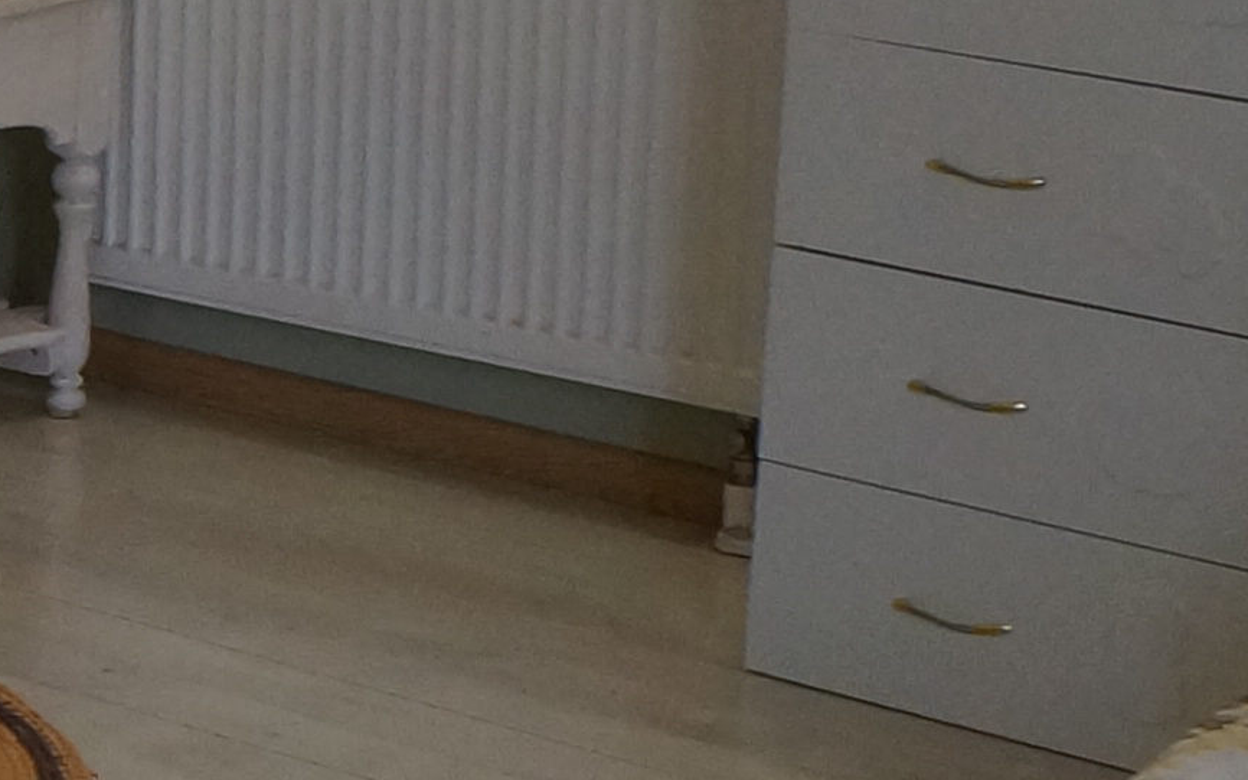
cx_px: -1600
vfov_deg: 8.4
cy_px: -16
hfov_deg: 11.4
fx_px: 5305
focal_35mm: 156
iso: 1250
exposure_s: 1/60
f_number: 5.6
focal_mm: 18
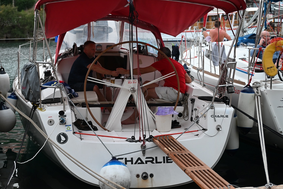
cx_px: 142
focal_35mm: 70
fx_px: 550
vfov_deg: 19.5
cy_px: 94
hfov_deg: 28.8
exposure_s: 1/250
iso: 1600
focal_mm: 70
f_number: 4.5
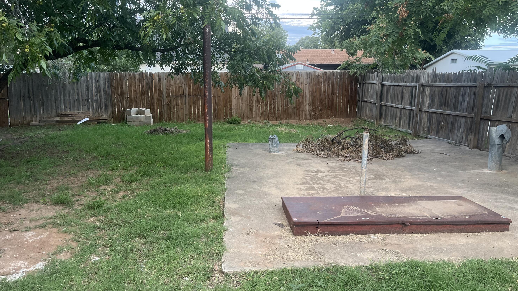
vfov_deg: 40.2
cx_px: 256
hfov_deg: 66.1
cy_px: 135
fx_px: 398
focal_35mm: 29
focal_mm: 5.1
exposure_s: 1/121
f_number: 1.6
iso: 80
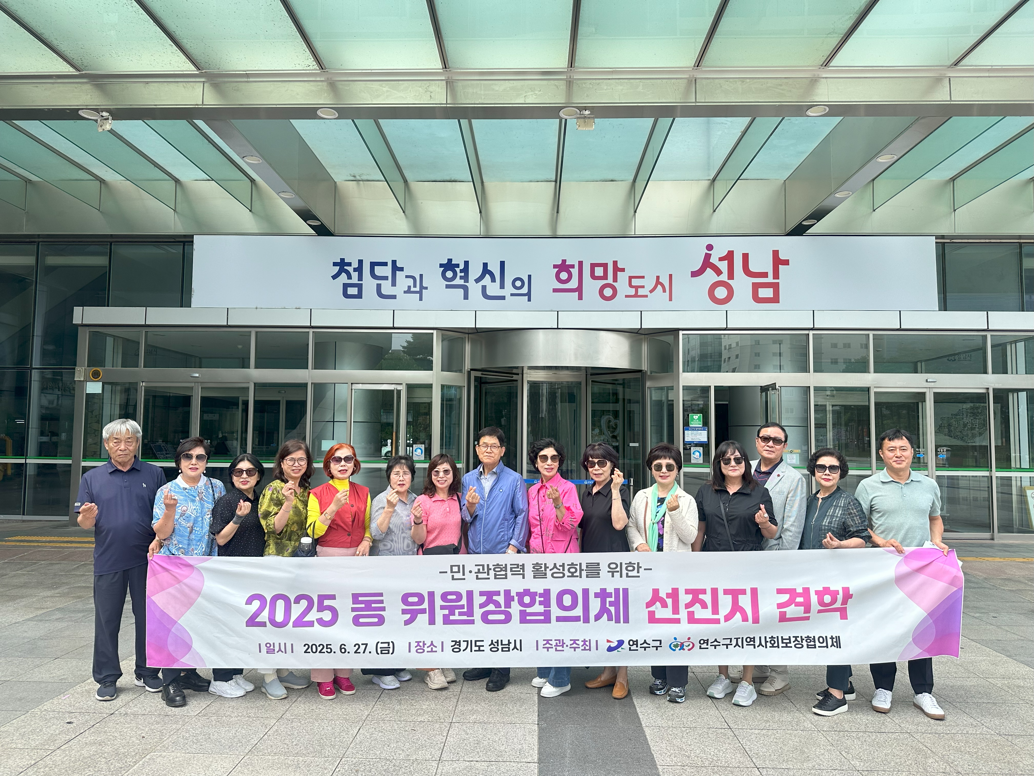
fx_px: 717
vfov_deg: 56.8
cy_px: 388
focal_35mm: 24
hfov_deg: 71.6
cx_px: 517
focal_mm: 6.86
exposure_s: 1/1721
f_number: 1.78
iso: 80
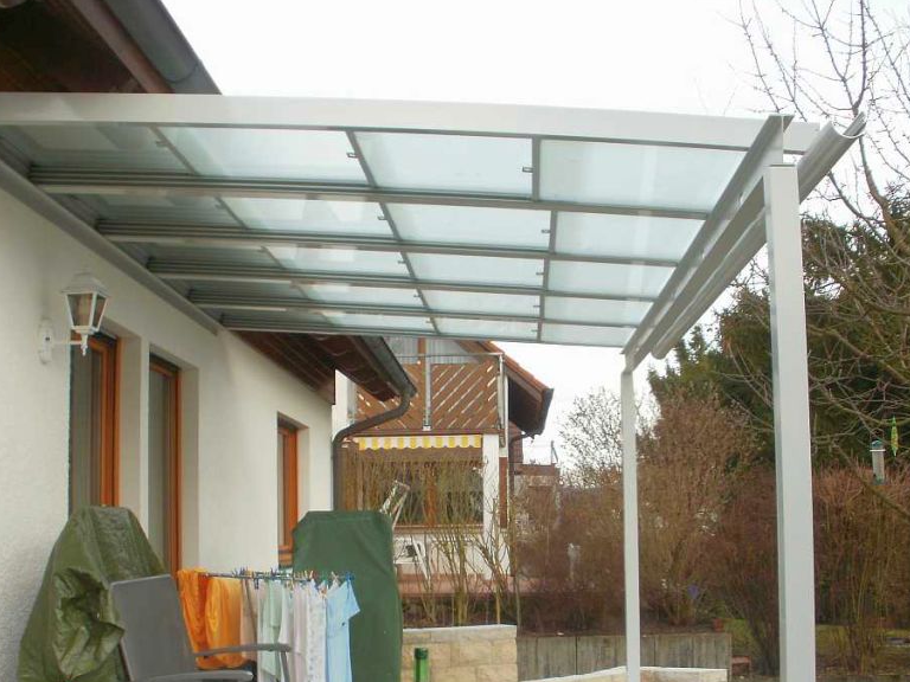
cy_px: 448
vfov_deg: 30.1
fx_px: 1262
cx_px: 460
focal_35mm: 48
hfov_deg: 39.7
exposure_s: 1/125
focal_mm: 6.3
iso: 100
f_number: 5.6
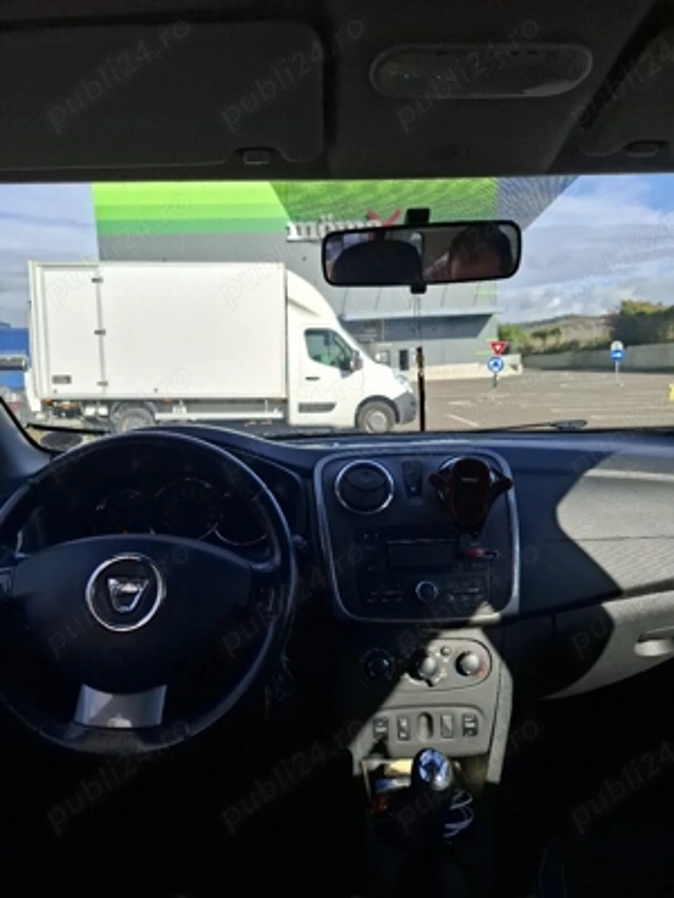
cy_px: 449
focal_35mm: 23
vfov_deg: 73.9
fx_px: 597
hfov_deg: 58.9
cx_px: 337
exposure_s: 1/1667
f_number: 1.8
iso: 50
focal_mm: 5.54
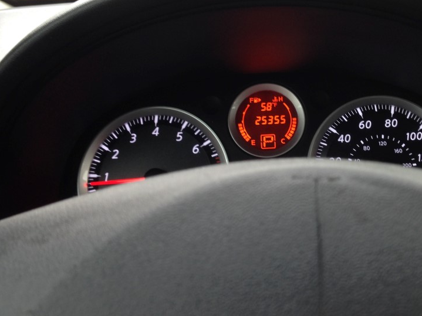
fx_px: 573
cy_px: 110
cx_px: 271
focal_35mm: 47
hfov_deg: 40.1
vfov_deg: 30.7
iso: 50
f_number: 2.4
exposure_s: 1/24
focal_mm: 4.12
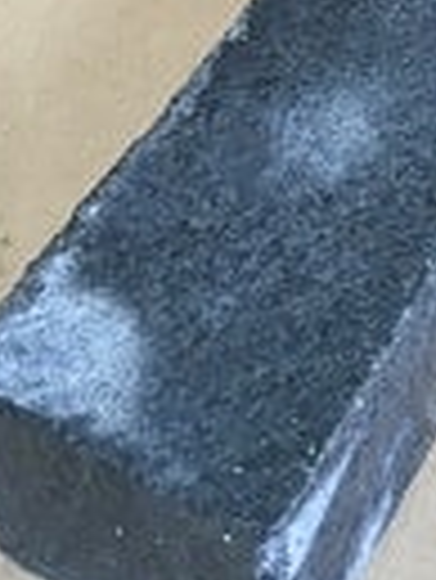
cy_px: -49
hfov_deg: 16.0
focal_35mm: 90
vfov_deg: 20.8
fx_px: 1509
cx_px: 467
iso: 25
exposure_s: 1/40
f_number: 2.2
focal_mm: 4.15
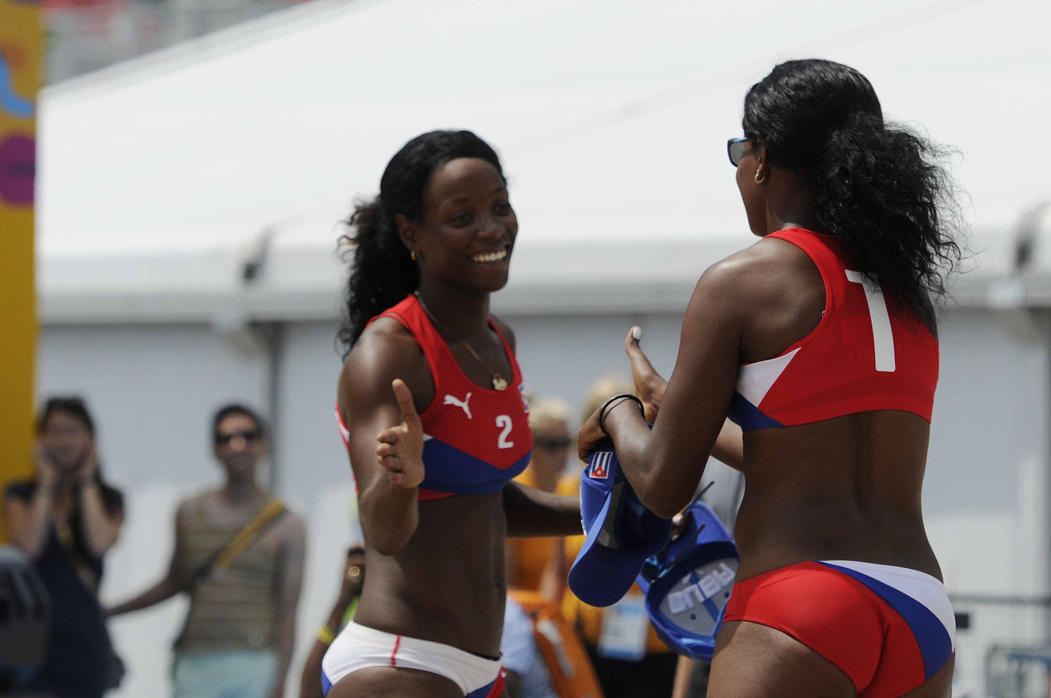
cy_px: 349
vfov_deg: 6.3
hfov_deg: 9.5
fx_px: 6342
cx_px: 526
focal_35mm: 218
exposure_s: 1/2500
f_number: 4
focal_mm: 145
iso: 200
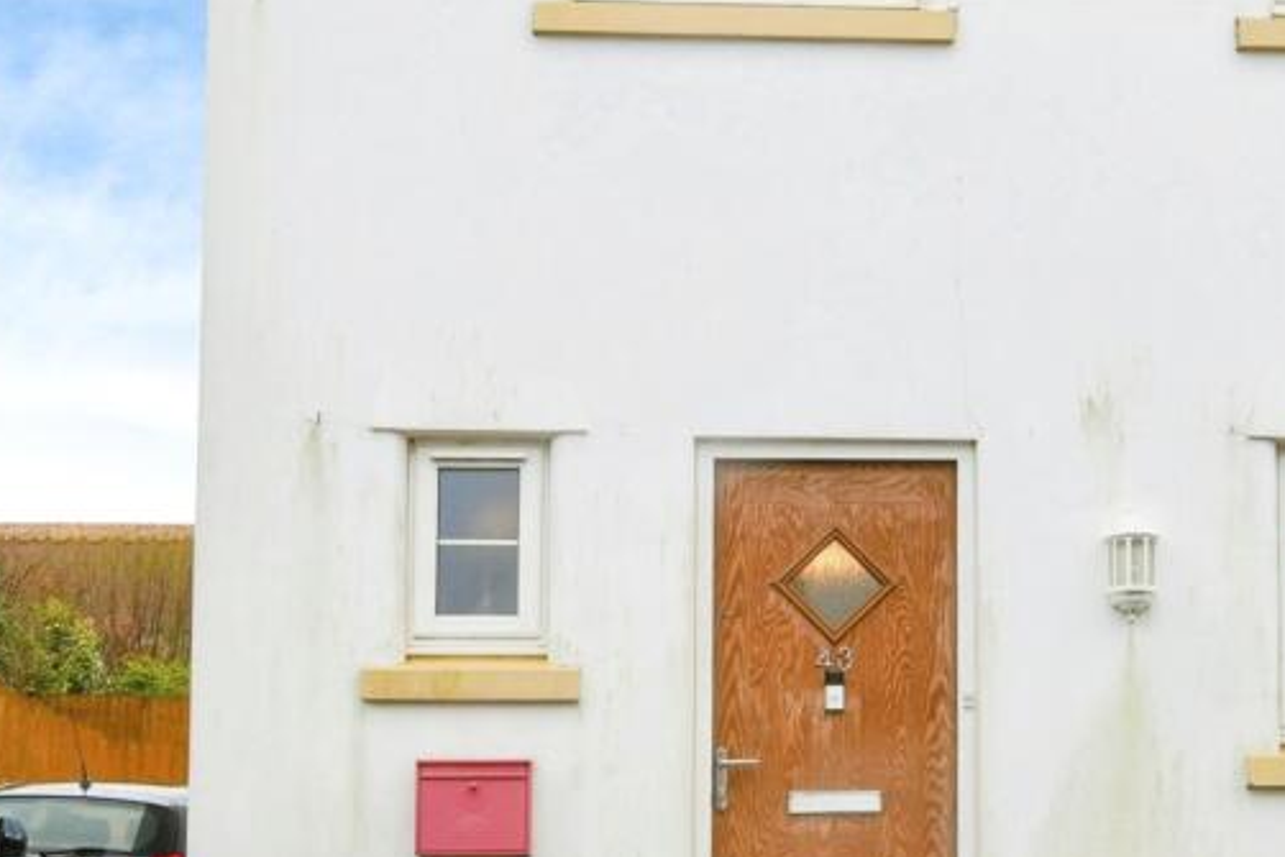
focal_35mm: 49
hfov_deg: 38.5
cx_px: 1070
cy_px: 294
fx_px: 1749
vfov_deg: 27.4
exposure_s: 1/160
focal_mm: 16
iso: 200
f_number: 7.1
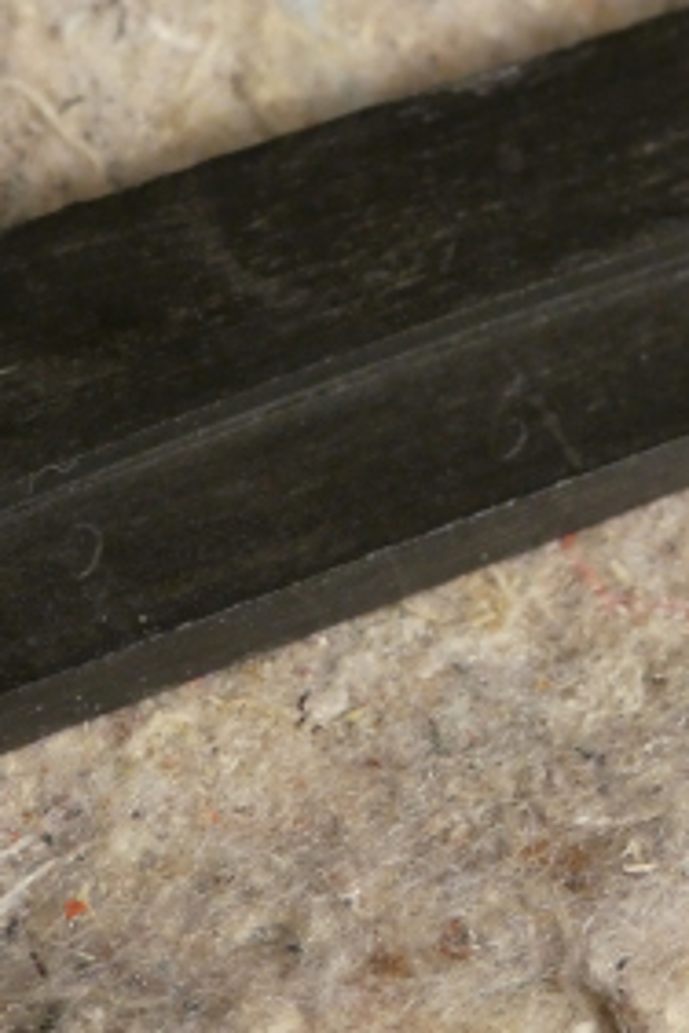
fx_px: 3445
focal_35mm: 120
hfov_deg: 11.4
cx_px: 392
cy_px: 383
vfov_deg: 17.0
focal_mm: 11.7
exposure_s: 1/80
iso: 800
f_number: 4.4
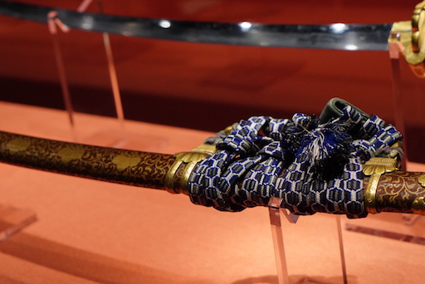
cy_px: 102
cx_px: 301
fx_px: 886
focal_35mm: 75
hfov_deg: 26.7
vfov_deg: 18.2
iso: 3200
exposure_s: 1/200
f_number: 5
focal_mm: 48
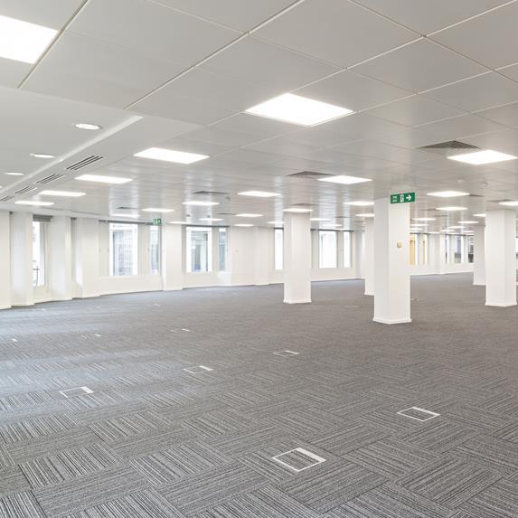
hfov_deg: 52.2
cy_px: 247
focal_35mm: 29
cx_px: 411
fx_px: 491
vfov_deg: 55.6
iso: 500
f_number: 9
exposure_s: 1/10
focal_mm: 17
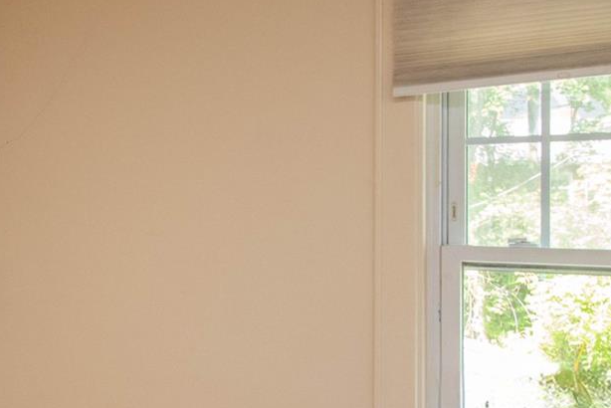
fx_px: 849
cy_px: 302
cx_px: -27
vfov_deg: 26.7
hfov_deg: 35.1
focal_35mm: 50
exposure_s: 1/60
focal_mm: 10
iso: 900
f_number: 5.6
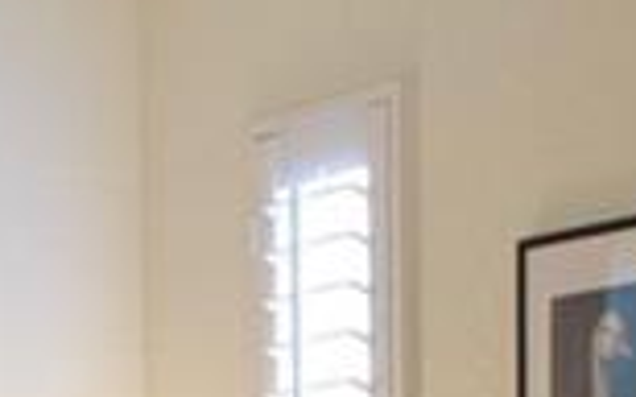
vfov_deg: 6.6
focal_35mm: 190
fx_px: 3291
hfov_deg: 10.9
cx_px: -29
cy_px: 910
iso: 1000
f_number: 5
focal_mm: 28
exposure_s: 1/40
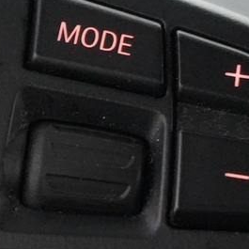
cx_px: -5
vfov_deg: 4.8
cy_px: 37
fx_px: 2954
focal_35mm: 363
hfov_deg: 4.8
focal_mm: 70
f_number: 5.6
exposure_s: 1/60
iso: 12800
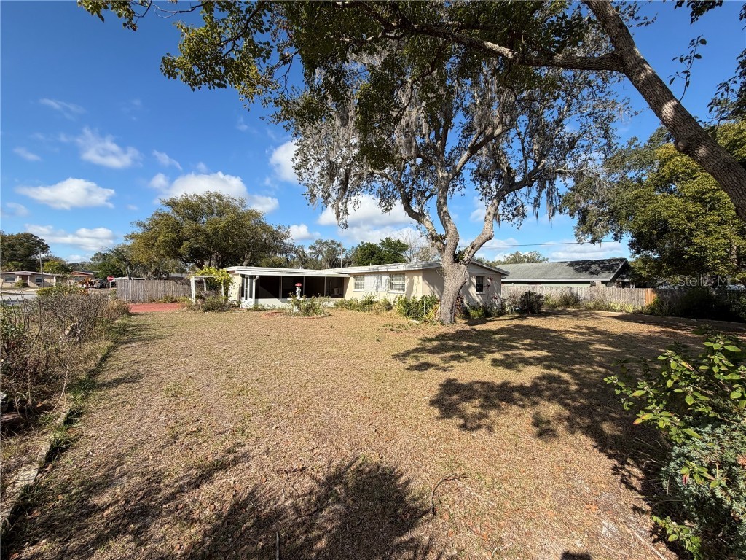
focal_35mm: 14
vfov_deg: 85.7
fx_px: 302
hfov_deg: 102.1
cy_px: 280
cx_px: 373
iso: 25
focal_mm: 2.22
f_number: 2.2
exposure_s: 1/770
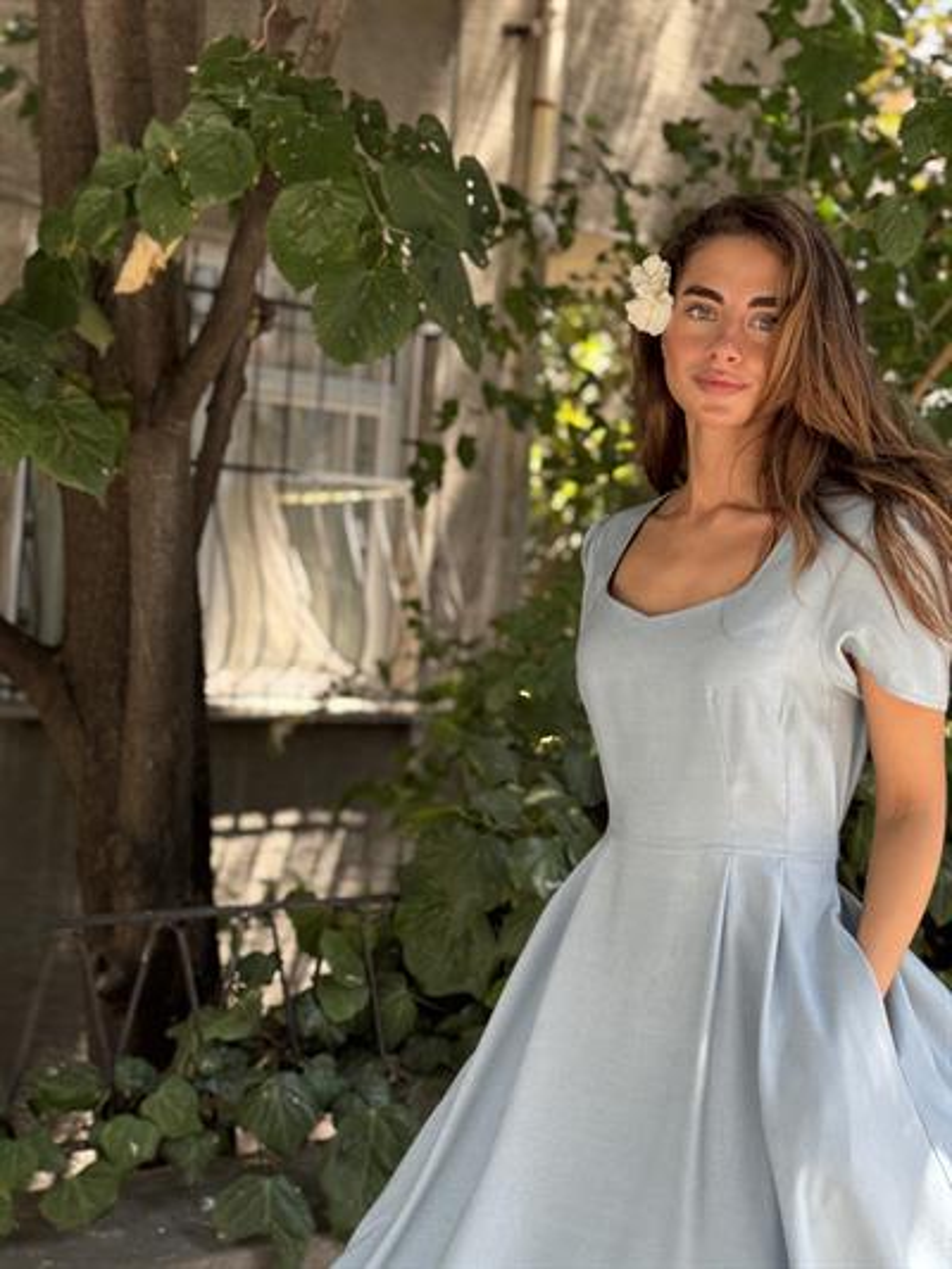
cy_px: 634
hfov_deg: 30.3
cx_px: 476
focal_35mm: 48
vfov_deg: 39.6
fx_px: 1759
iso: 64
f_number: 1.78
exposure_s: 1/300
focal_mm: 6.76
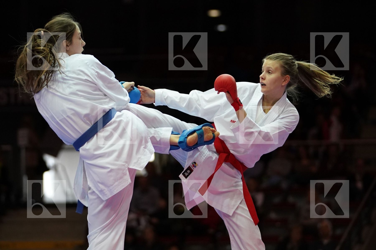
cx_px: 188
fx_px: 1984
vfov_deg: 7.2
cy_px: 125
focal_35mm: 190
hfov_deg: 10.8
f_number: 2.8
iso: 3200
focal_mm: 127
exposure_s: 1/1000
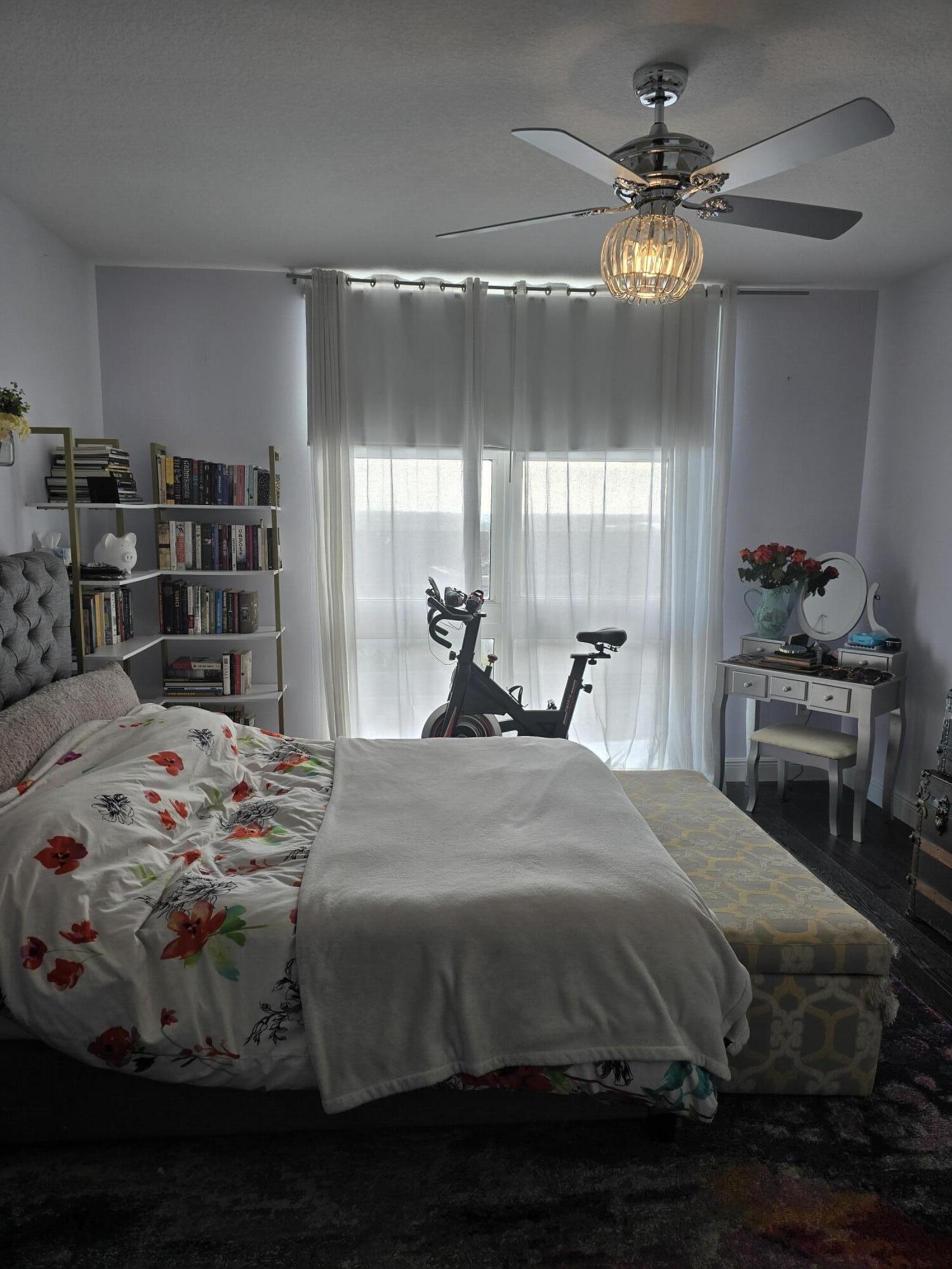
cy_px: 634
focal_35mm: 23
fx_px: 843
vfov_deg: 73.9
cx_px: 476
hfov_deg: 58.9
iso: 25
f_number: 1.7
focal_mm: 6.3
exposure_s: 1/120
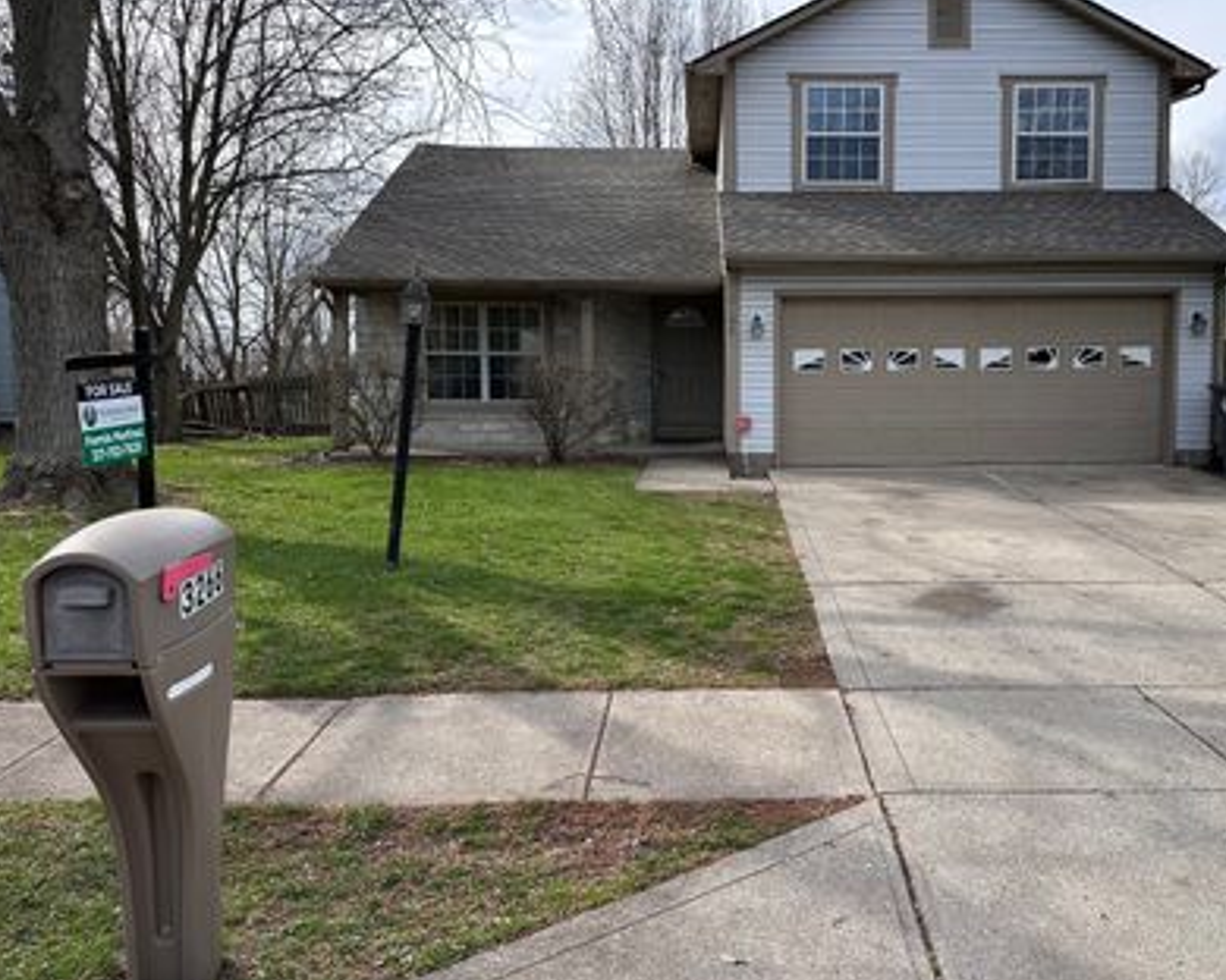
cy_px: 463
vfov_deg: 48.5
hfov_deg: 58.0
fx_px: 1089
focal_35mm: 30
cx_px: 767
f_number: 1.78
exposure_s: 1/2299
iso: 80
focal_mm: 6.86
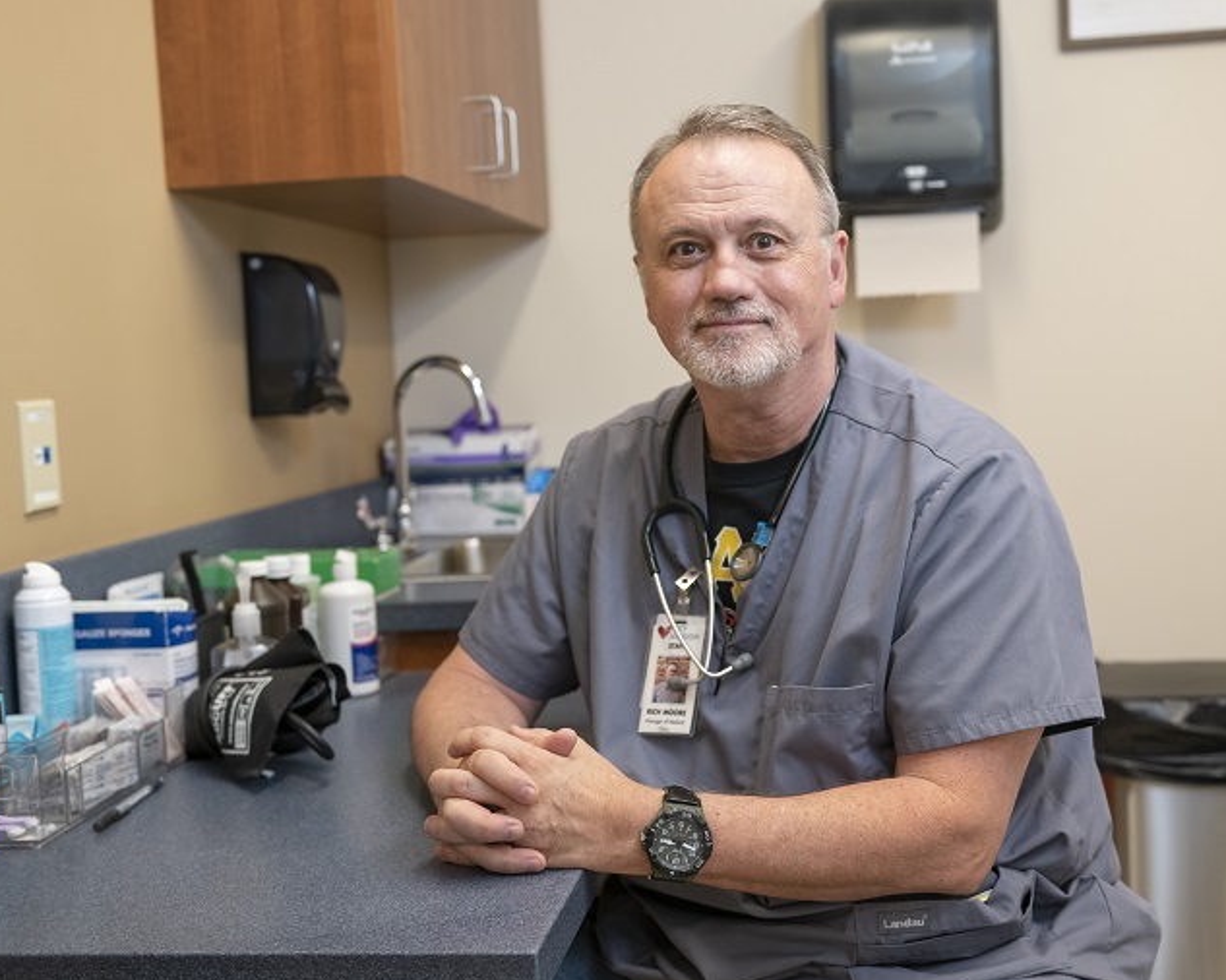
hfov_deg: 42.0
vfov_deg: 34.1
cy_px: 468
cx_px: 683
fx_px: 1596
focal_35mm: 44
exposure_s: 1/160
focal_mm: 36
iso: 640
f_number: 3.5
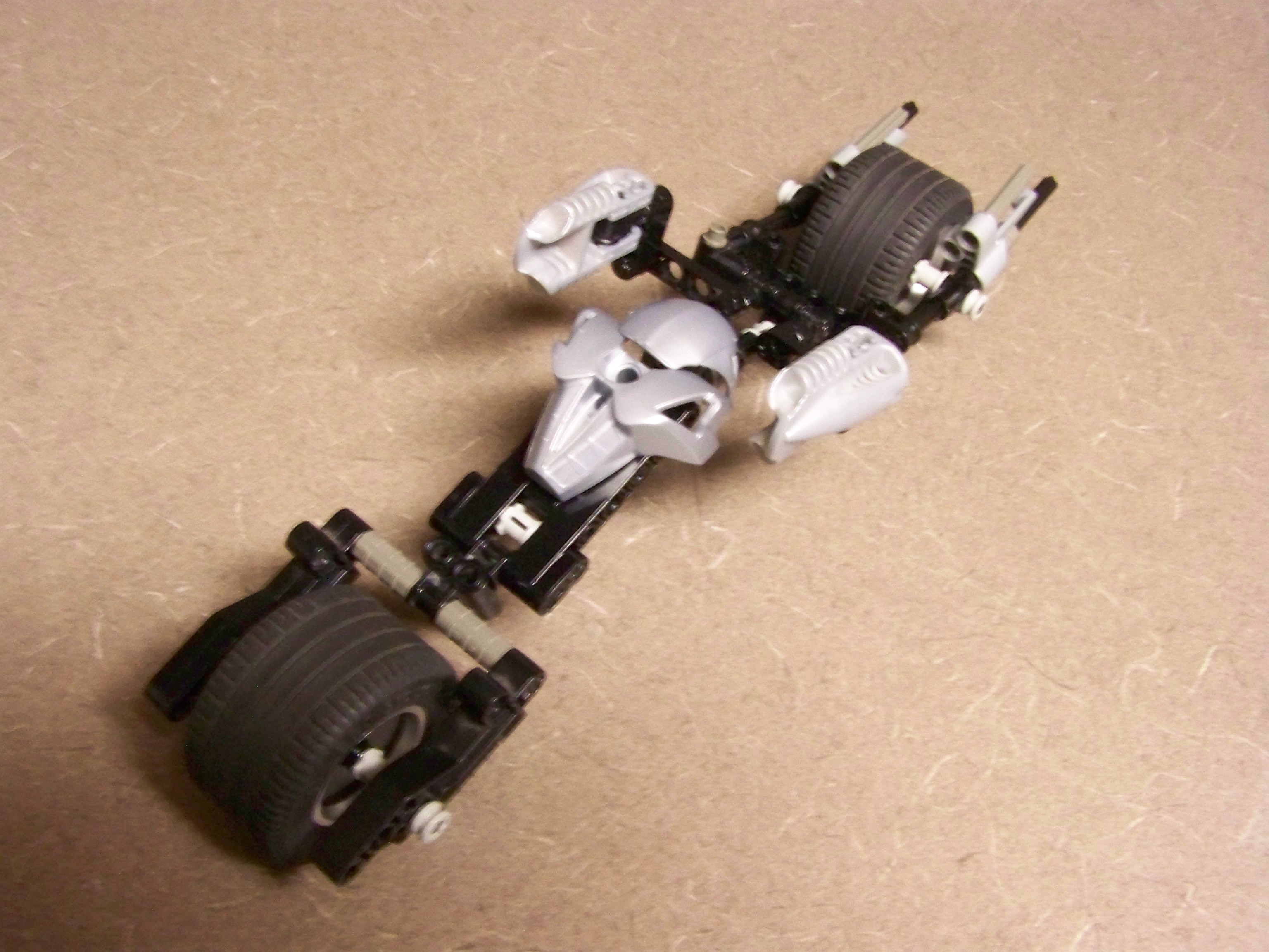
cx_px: 634
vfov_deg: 37.7
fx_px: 1393
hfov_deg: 49.0
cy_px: 476
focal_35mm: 38
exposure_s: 1/2
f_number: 8
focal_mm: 6.3
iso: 400
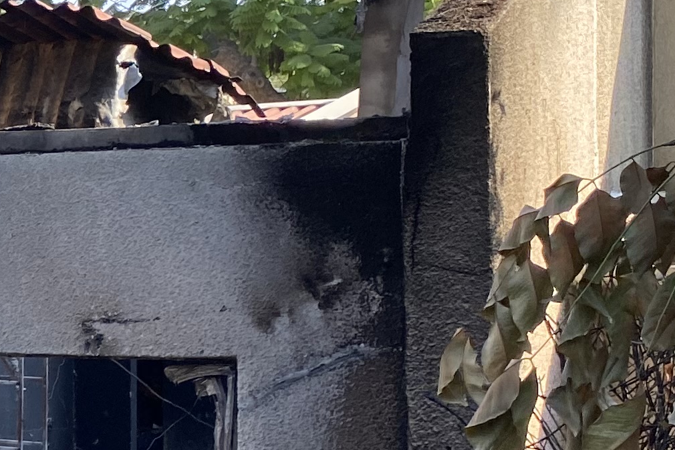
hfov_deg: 16.7
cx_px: -416
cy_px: 306
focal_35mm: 108
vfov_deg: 12.7
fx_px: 2025
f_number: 1.8
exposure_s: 1/546
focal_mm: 4.25
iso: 32
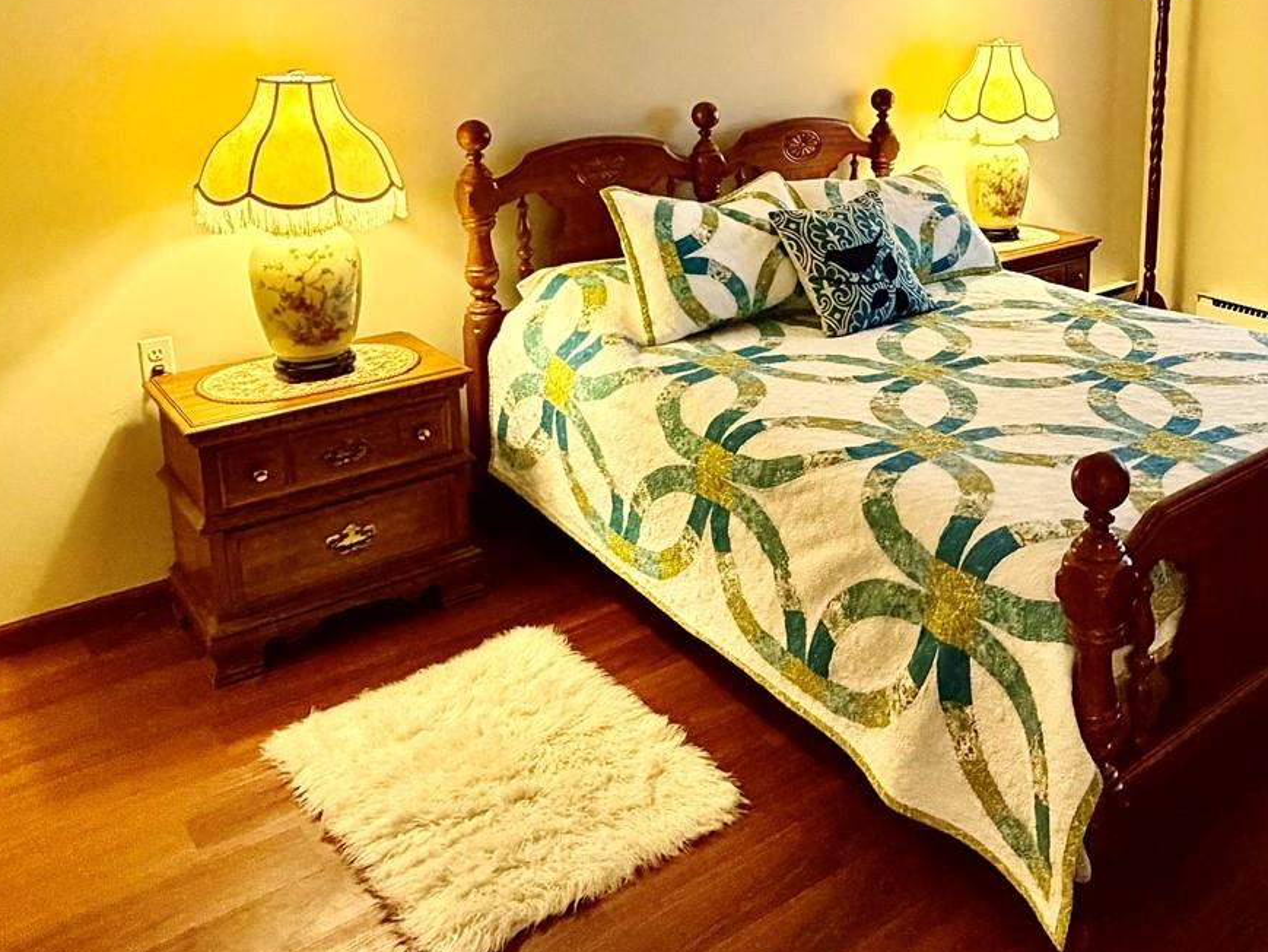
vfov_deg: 41.4
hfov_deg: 53.3
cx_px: 919
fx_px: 1209
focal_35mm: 33
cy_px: 212
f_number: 2.2
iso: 500
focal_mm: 2.22
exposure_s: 1/60
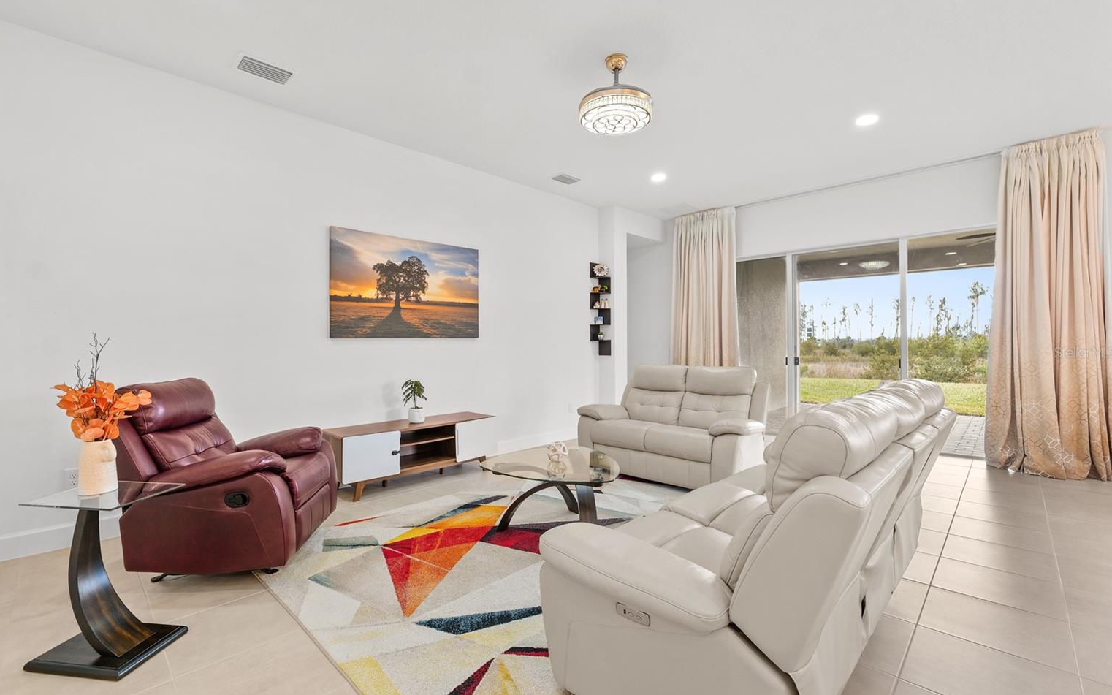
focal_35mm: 15
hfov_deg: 101.4
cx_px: 535
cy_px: 352
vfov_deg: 74.8
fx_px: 455
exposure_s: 1/8
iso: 400
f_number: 8
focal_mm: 14
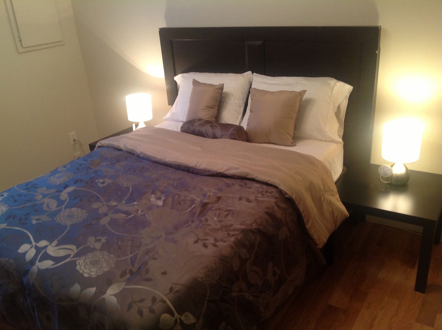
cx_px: 221
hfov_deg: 52.7
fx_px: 446
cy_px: 165
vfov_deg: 40.6
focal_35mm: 35
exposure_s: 1/15
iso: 125
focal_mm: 4.28
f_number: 2.4
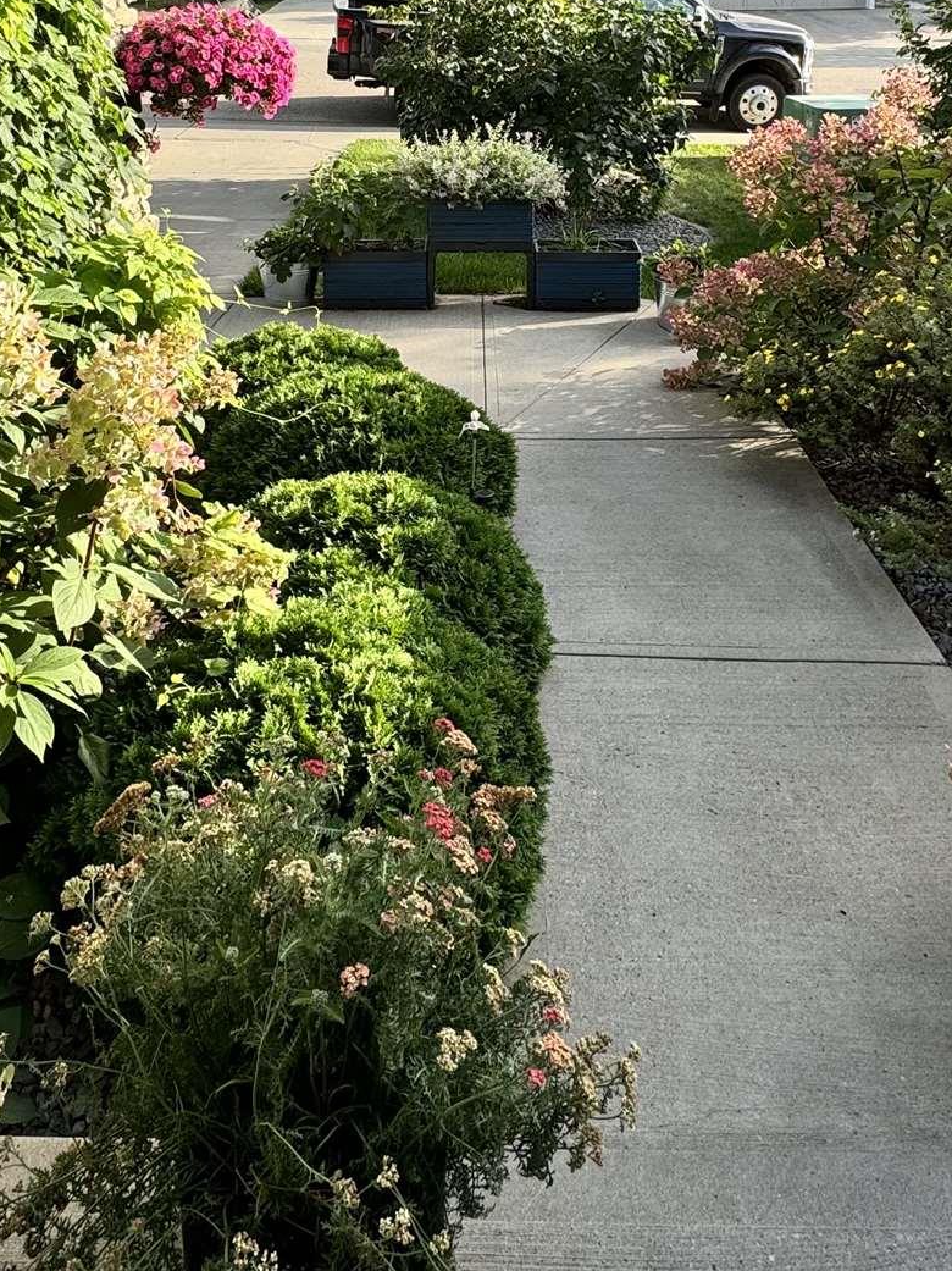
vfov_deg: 53.2
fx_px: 1137
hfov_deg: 45.4
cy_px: 198
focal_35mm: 31
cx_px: 445
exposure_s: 1/381
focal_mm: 2.22
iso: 40
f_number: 2.2
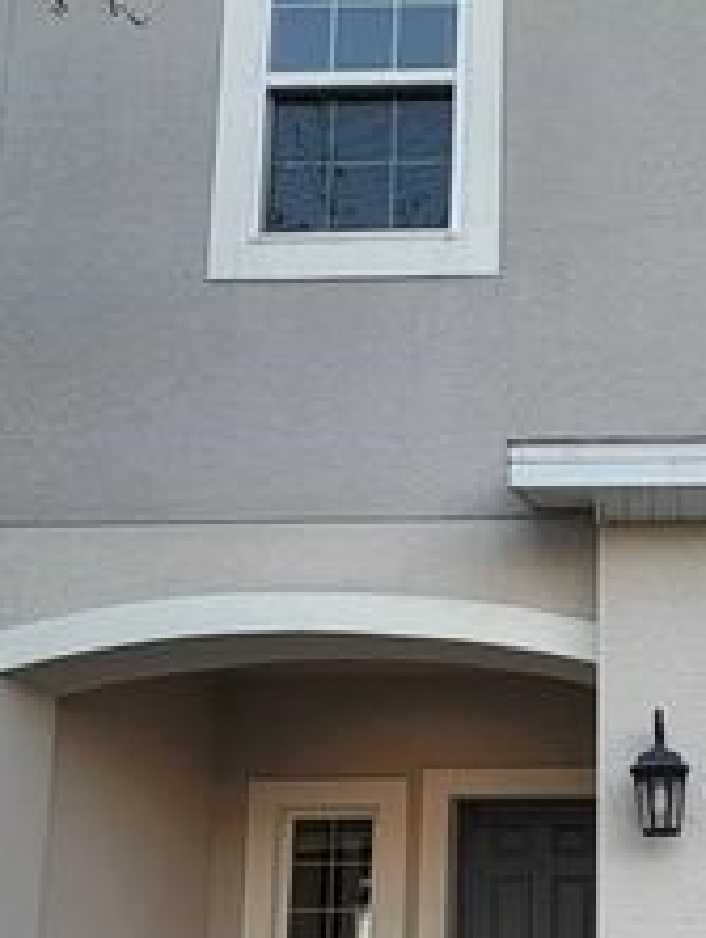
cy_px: 826
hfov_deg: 32.1
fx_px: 1140
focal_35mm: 42
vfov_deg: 41.6
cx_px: 685
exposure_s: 1/203
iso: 40
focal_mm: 2.22
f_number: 2.2
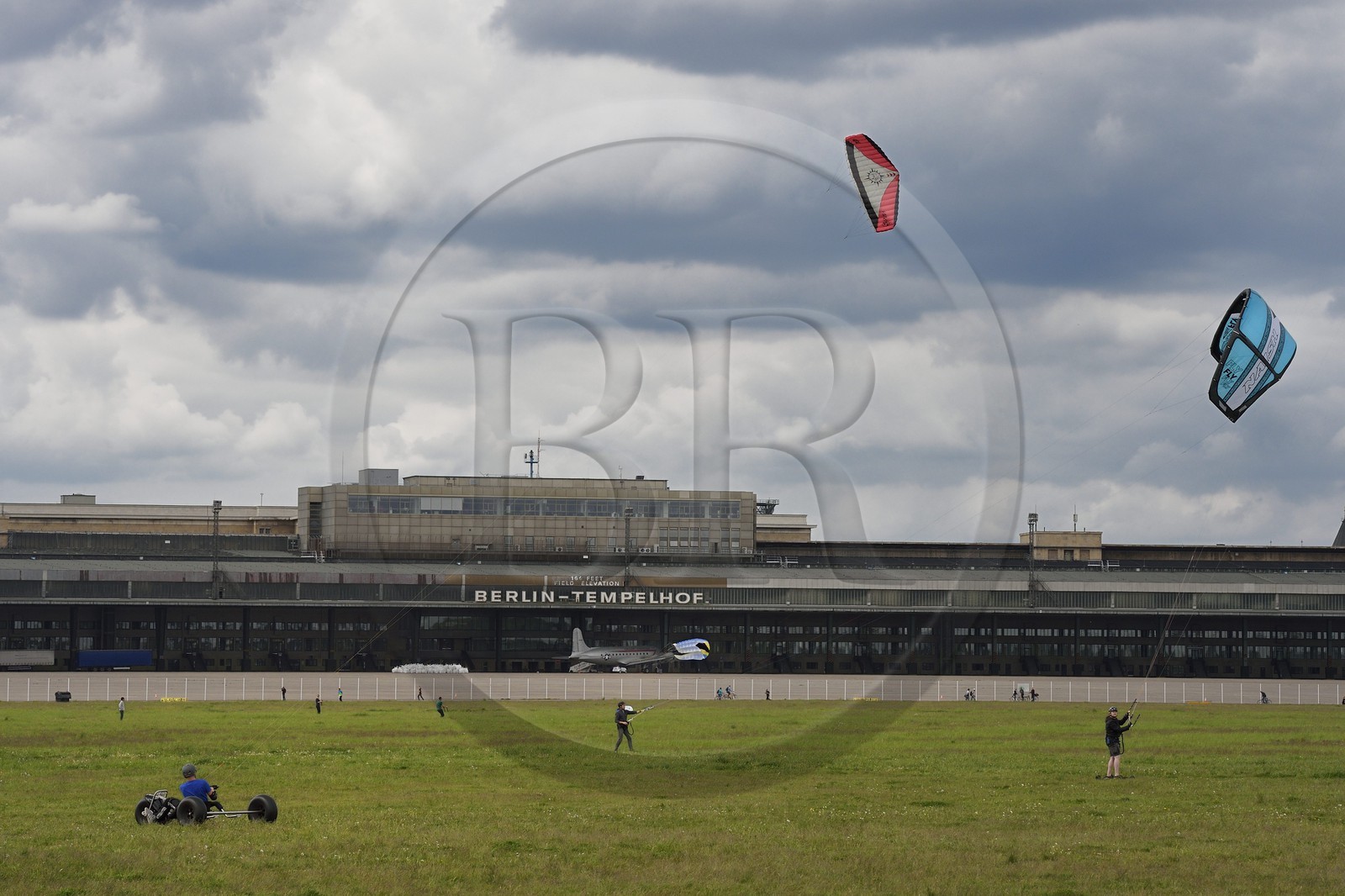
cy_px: 448
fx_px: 4183
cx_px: 672
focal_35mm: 112
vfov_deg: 12.2
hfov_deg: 18.3
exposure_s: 1/800
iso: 800
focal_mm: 112
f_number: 11
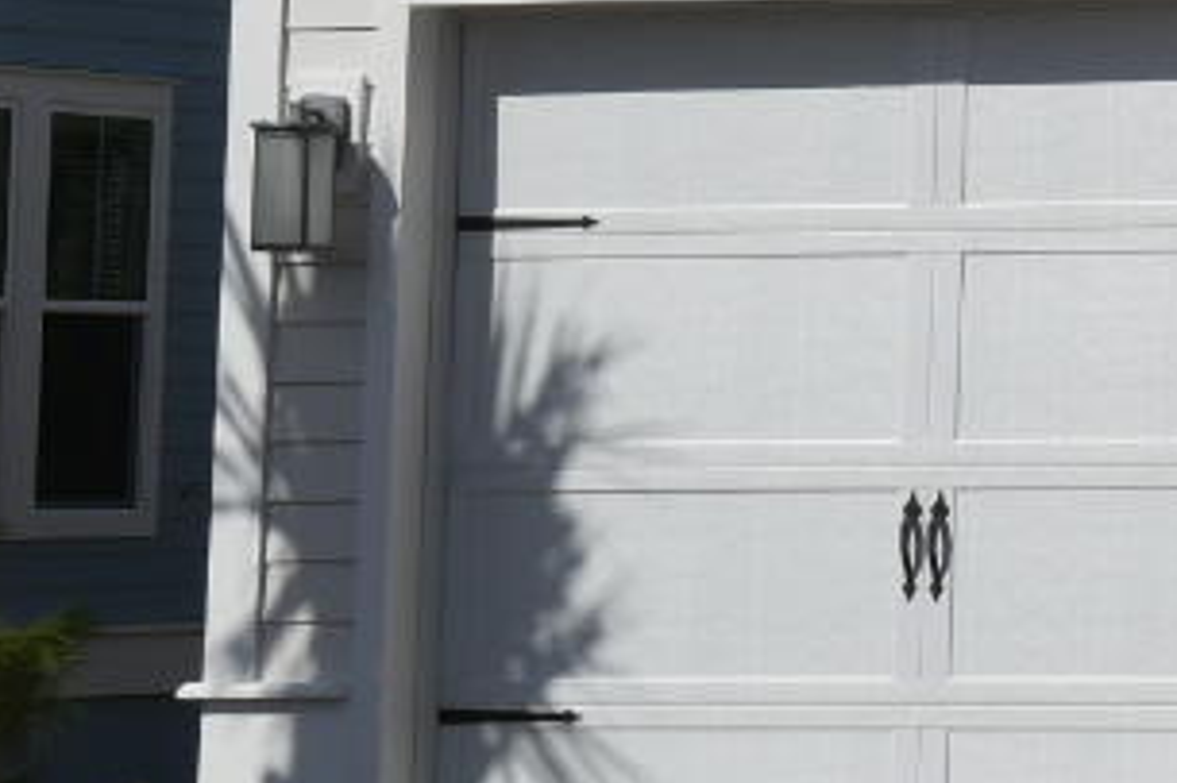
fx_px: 8332
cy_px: -609
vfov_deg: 5.3
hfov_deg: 7.7
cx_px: 2474
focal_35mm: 255
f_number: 11
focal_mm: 32
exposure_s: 1/500
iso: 100
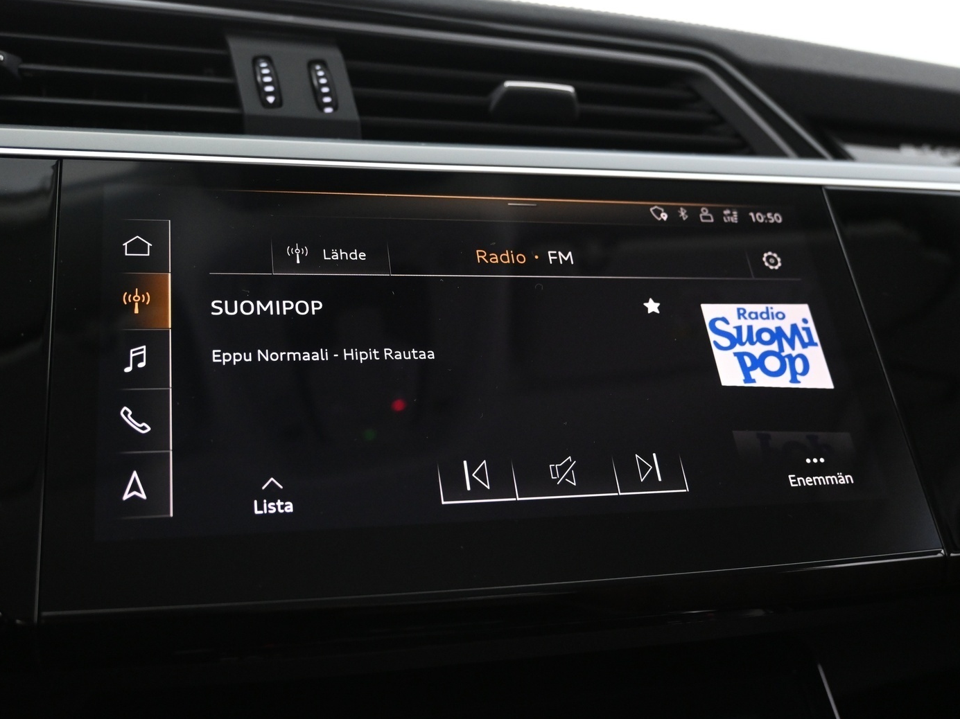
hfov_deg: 51.0
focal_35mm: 36
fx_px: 1006
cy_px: 348
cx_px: 457
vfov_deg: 39.4
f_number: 4
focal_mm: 21.5
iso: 2000
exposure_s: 1/30
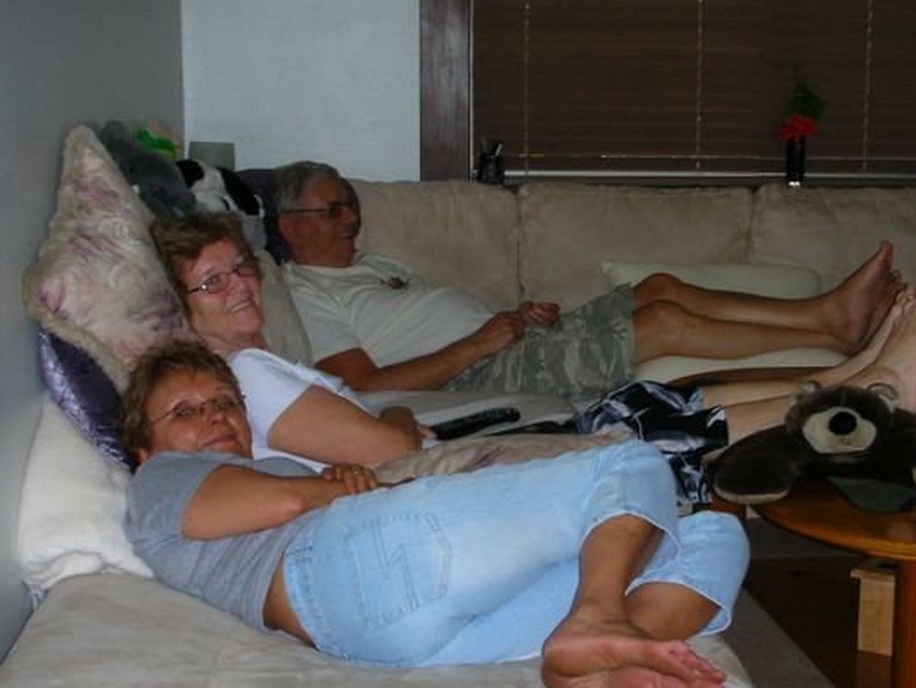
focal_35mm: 64
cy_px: 363
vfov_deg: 22.9
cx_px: 544
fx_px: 1694
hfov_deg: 30.2
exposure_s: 1/60.1
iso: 140
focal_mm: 8.8
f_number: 3.7
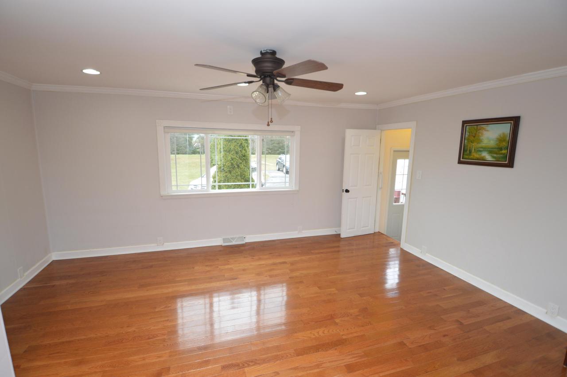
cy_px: 188
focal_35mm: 16
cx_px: 284
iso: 400
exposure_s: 1/60
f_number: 3.5
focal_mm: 10.5
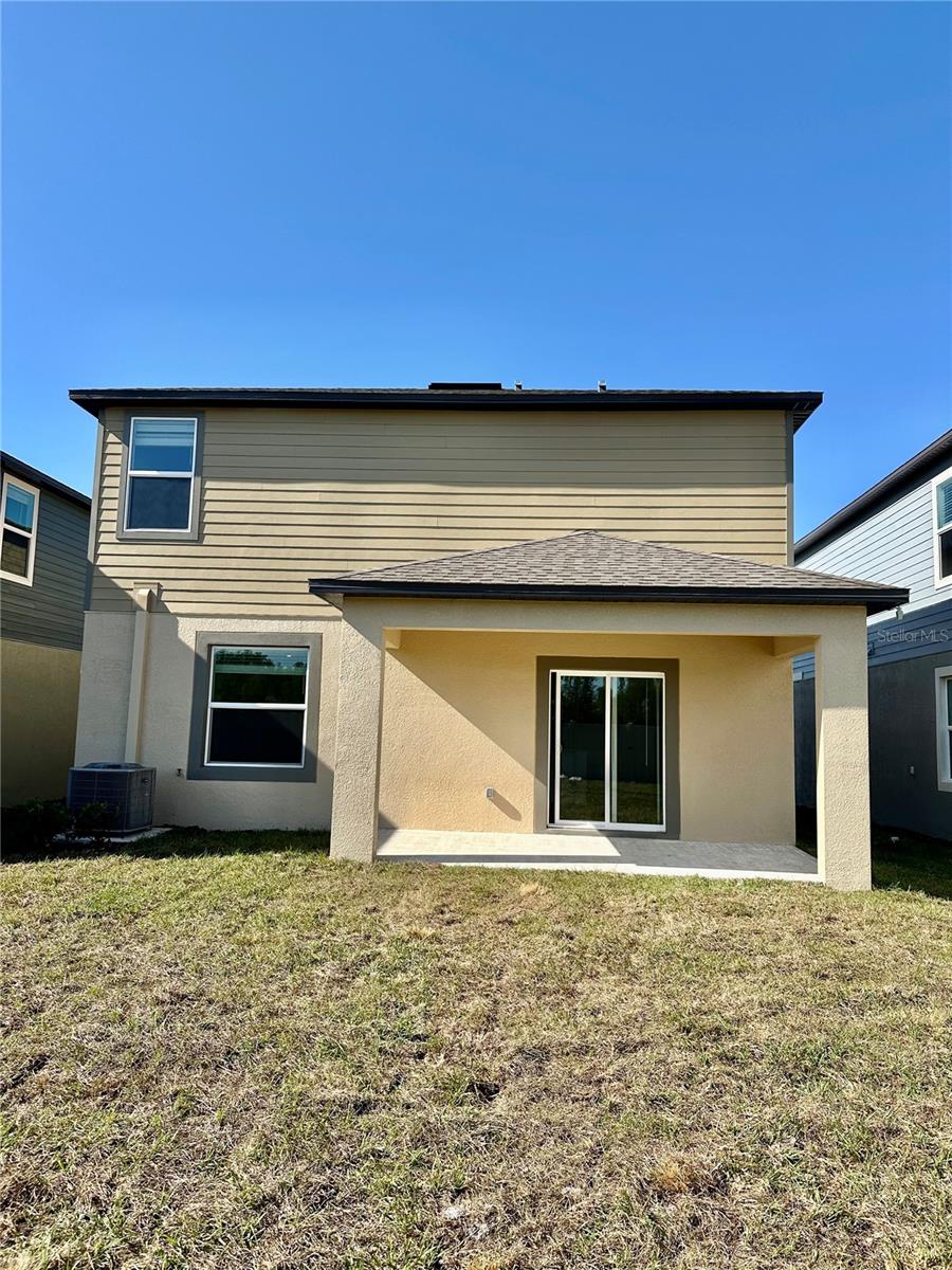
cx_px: 476
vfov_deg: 71.6
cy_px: 635
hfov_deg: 56.8
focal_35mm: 24
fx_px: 880
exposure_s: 1/3155
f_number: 1.78
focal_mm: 6.86
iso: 80
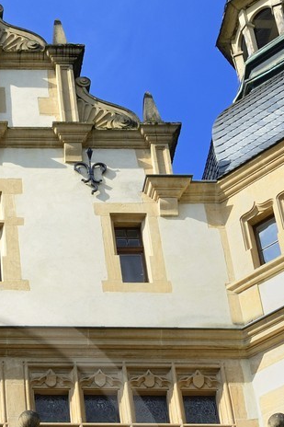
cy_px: 558
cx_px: -96
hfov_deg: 13.2
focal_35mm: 100
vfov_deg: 18.9
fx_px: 1184
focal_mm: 29
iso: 200
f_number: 11
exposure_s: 1/200
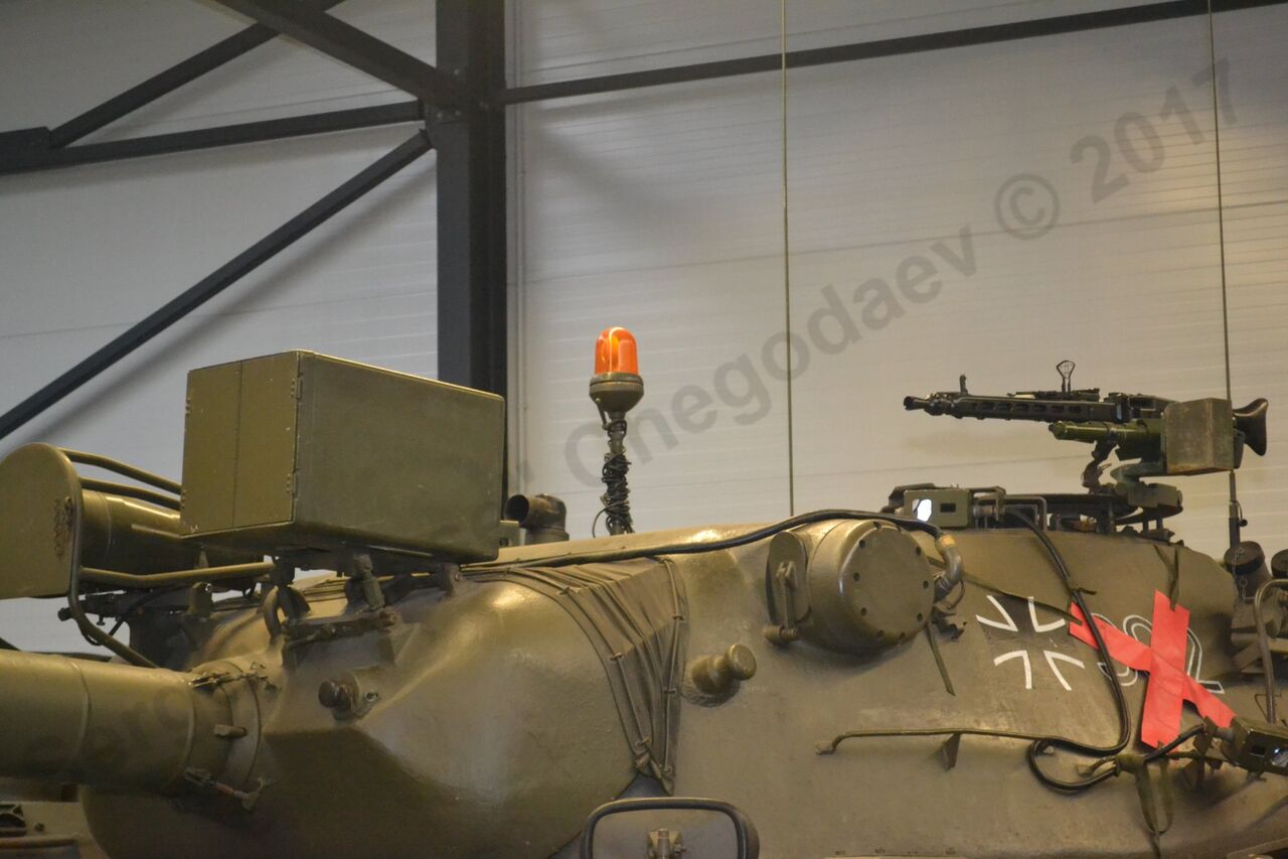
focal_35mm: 82
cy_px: 430
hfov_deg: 24.6
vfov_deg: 16.5
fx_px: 2951
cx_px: 644
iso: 3200
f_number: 5.6
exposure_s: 1/60
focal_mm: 55
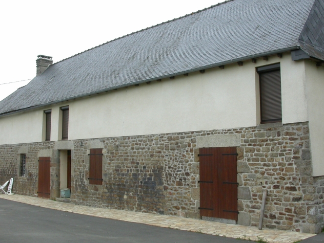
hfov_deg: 45.7
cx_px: 158
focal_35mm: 41
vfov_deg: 35.2
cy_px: 117
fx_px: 384
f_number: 6.7
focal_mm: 7.85
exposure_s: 1/210
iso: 100
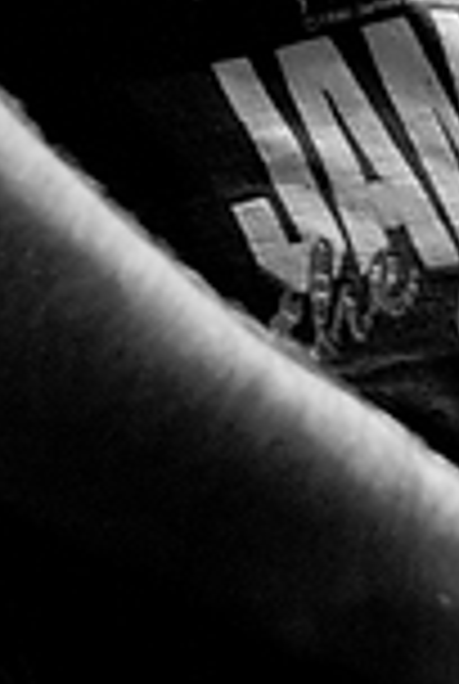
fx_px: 8433
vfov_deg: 4.6
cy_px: -405
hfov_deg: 3.1
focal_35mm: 443
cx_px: 598
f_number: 2
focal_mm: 50
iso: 800
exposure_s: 1/60
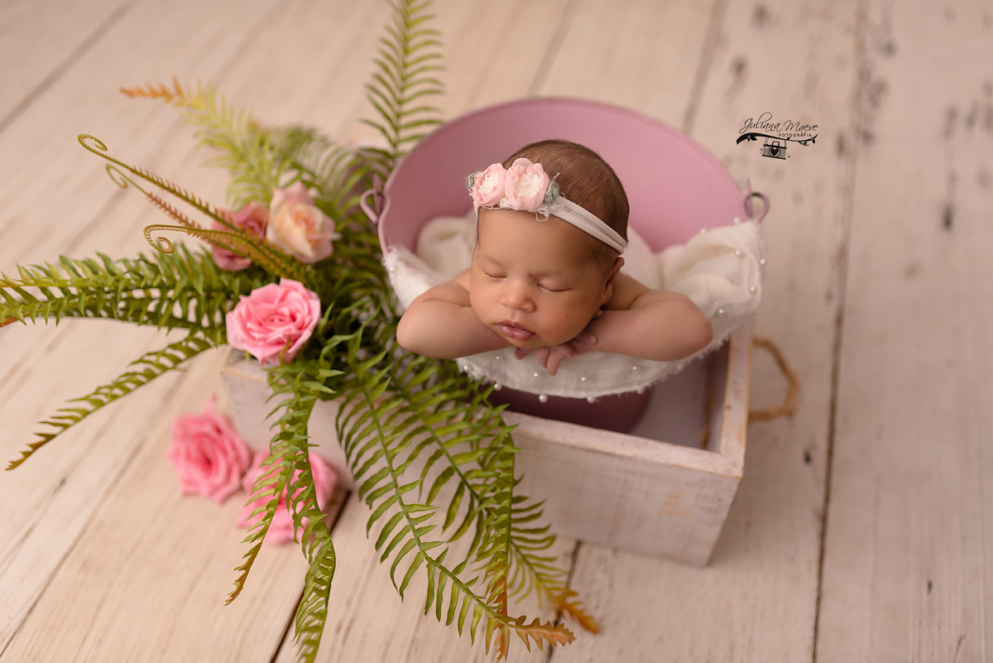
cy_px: 332
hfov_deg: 54.4
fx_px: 966
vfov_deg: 37.9
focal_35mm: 35
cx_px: 496
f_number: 2
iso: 100
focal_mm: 35
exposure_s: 1/160
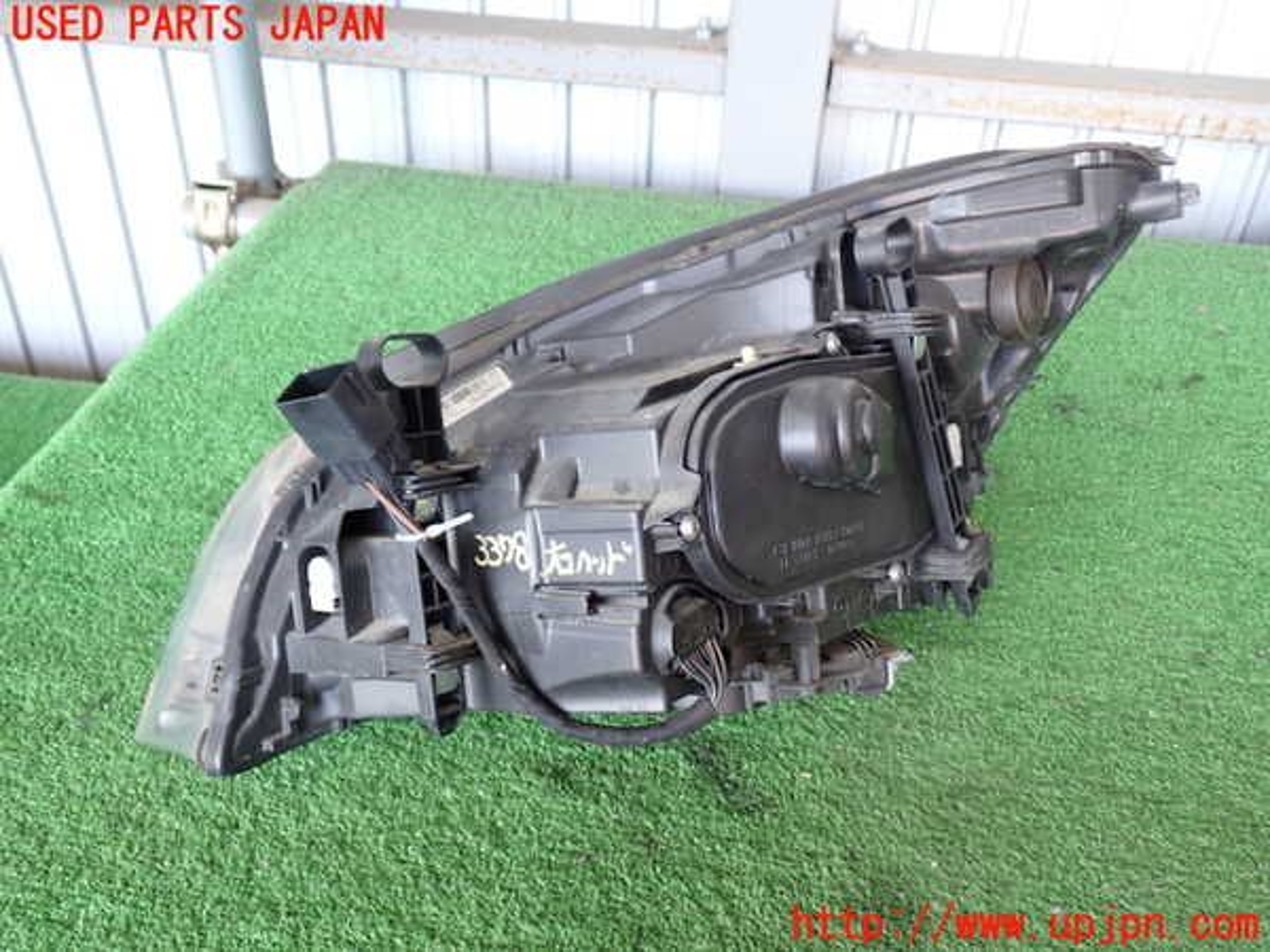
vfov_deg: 44.2
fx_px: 1174
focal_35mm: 32
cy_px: 476
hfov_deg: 56.8
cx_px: 635
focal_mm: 5.79
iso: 200
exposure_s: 1/40
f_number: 2.4
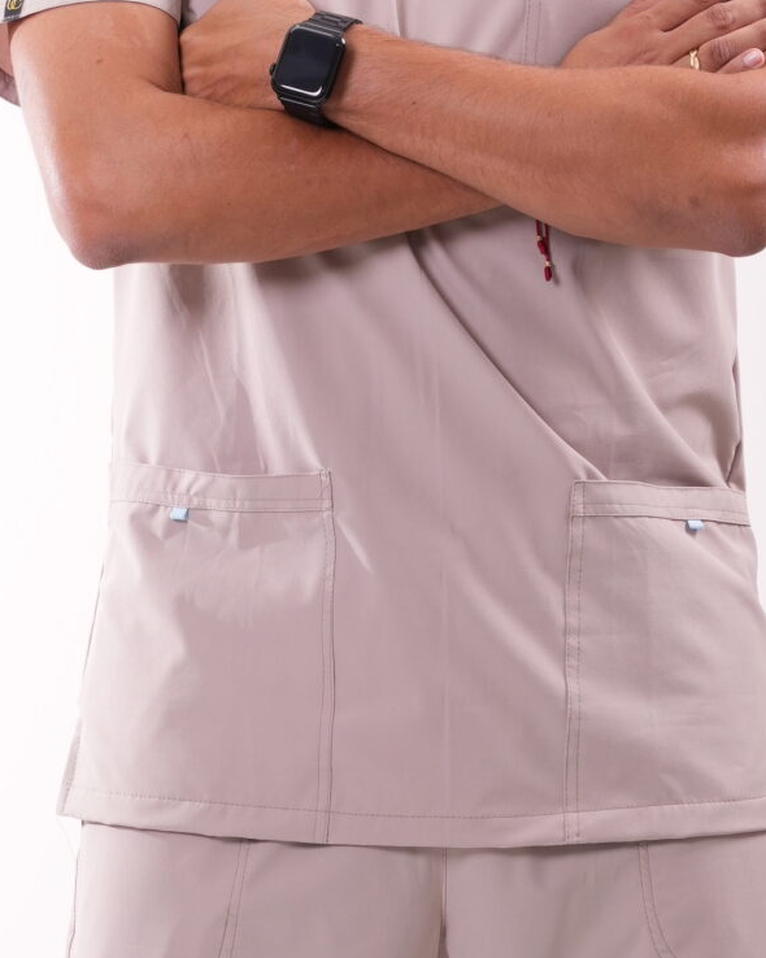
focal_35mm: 228
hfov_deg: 6.8
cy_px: 737
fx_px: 6464
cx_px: 416
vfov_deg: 8.5
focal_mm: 70
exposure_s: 1/160
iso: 320
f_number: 5.6
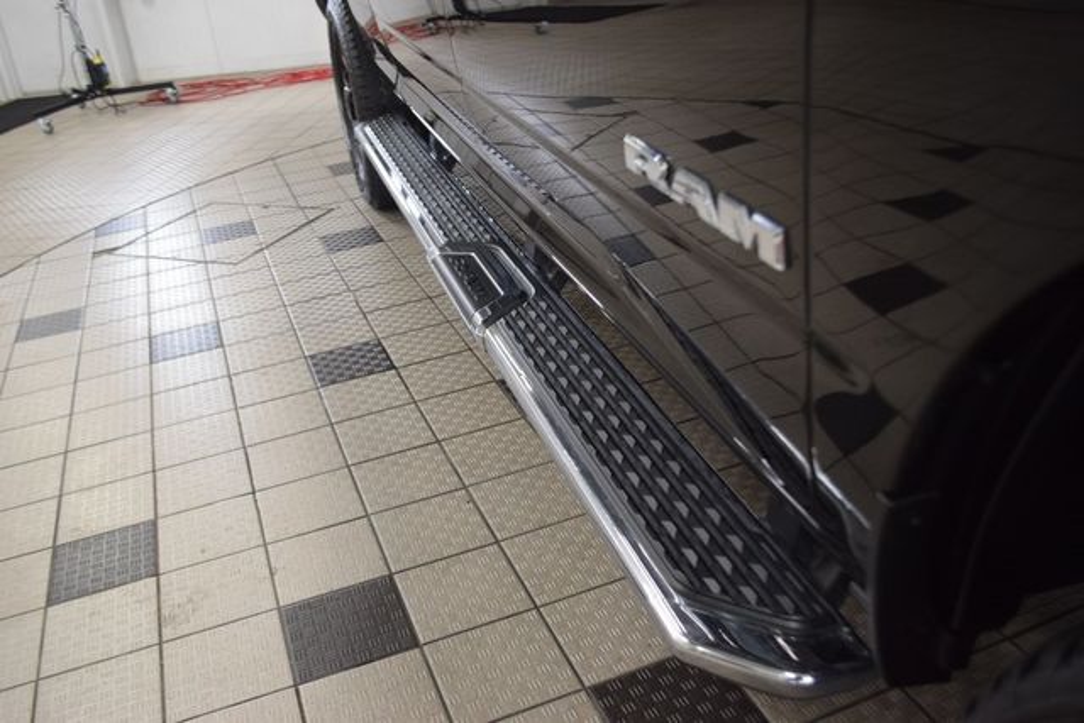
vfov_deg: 40.0
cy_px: 362
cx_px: 542
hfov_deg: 57.2
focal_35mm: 33
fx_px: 994
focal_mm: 22
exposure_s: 1/60
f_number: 3.8
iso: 1100
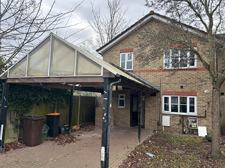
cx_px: 112
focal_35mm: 26
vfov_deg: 53.1
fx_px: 169
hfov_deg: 67.3
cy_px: 84
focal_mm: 5.7
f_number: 1.5
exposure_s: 1/424
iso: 50
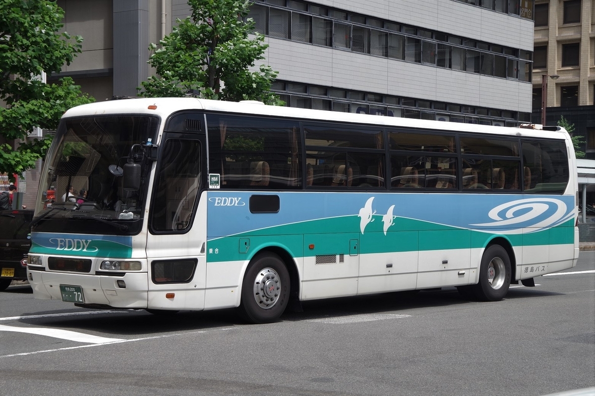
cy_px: 198
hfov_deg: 33.4
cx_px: 298
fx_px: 992
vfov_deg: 22.6
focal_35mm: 60
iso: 200
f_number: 10
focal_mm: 40
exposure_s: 1/250
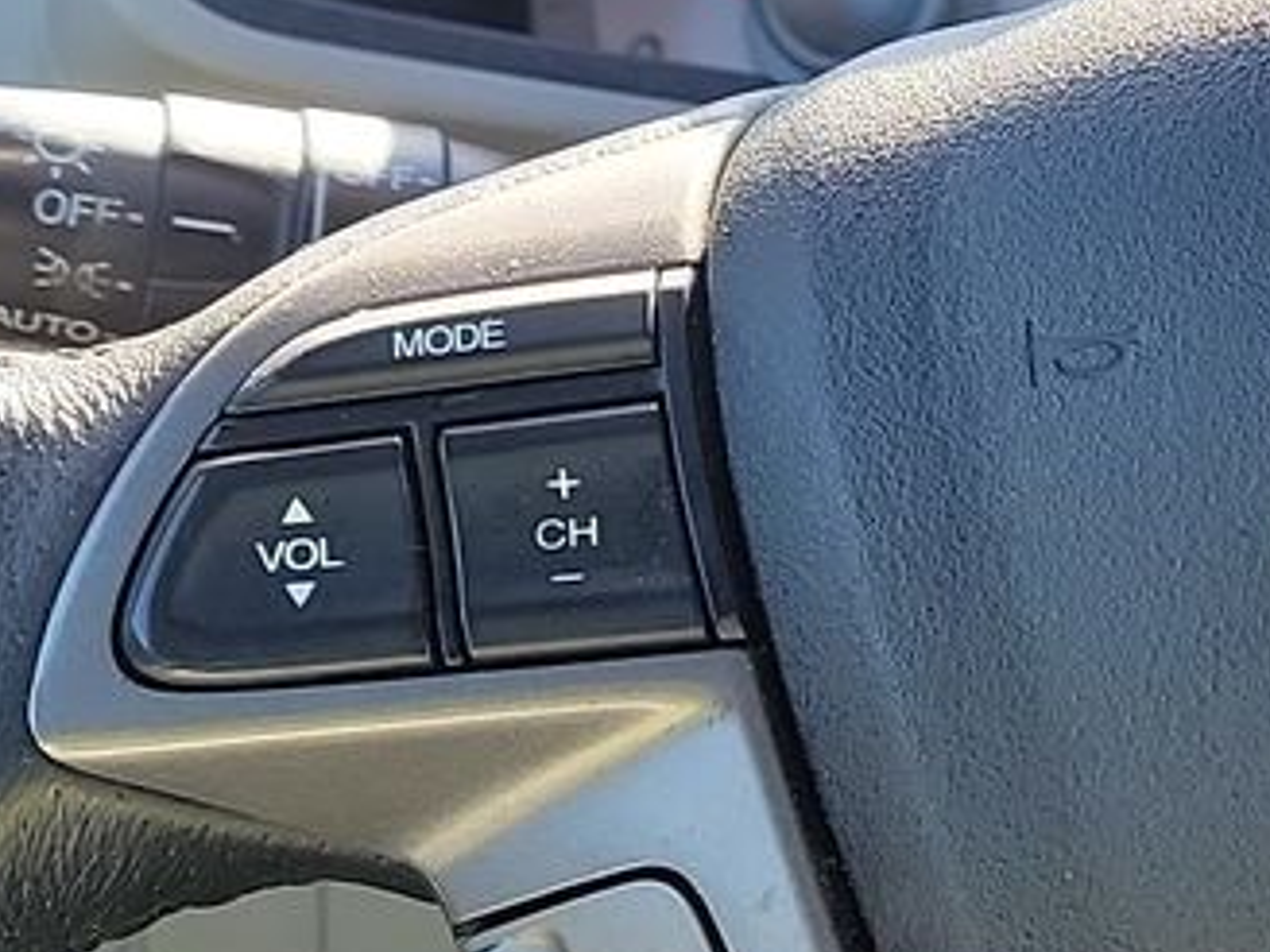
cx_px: 1754
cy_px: 484
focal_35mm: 117
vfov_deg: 12.7
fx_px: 4293
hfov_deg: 15.8
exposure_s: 1/59
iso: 72
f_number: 1.8
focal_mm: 6.7
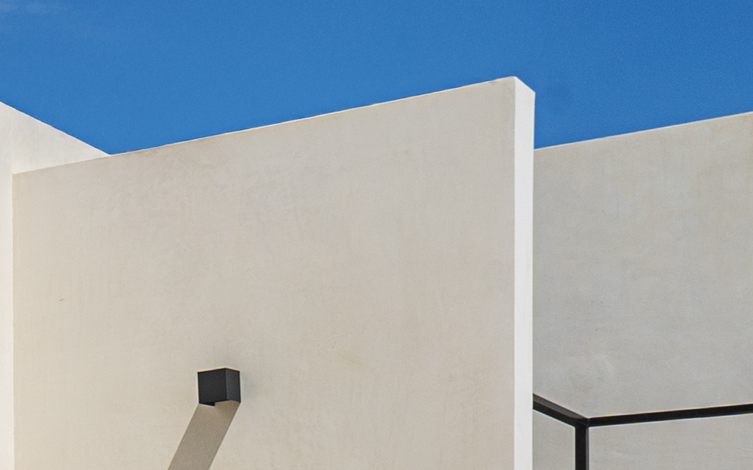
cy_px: 715
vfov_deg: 14.0
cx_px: 24
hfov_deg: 23.0
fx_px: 1785
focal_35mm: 87
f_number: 11
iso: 200
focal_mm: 16
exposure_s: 1/250
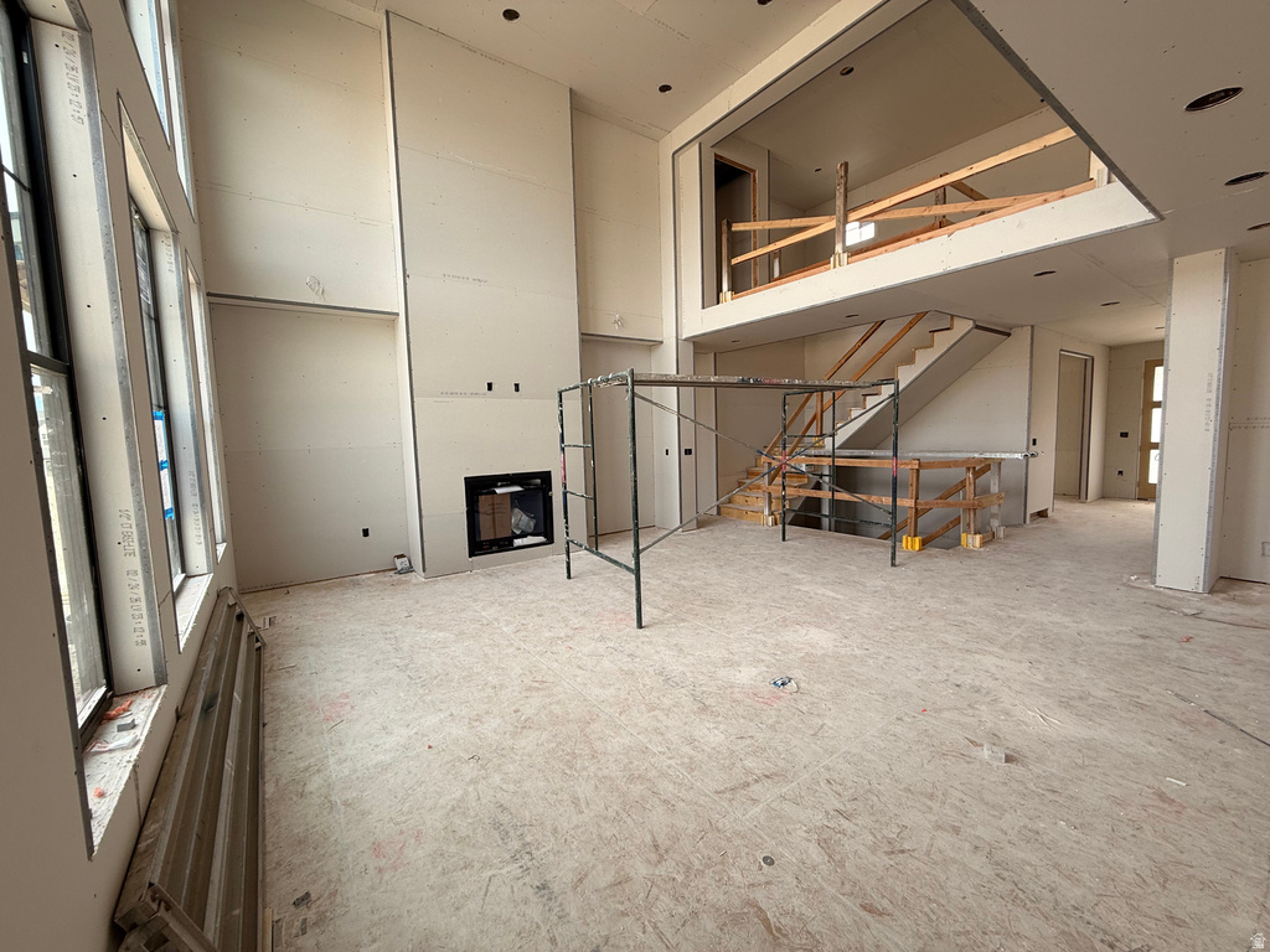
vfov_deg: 85.7
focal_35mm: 14
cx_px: 635
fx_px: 514
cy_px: 476
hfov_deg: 102.1
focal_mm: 2.22
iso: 40
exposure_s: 1/99
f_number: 2.2
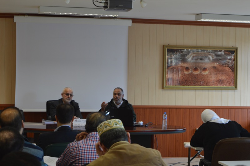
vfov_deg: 16.5
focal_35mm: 82
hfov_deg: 24.6
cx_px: 125
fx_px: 572
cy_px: 83
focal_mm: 55
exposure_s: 1/40
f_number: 5.6
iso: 400
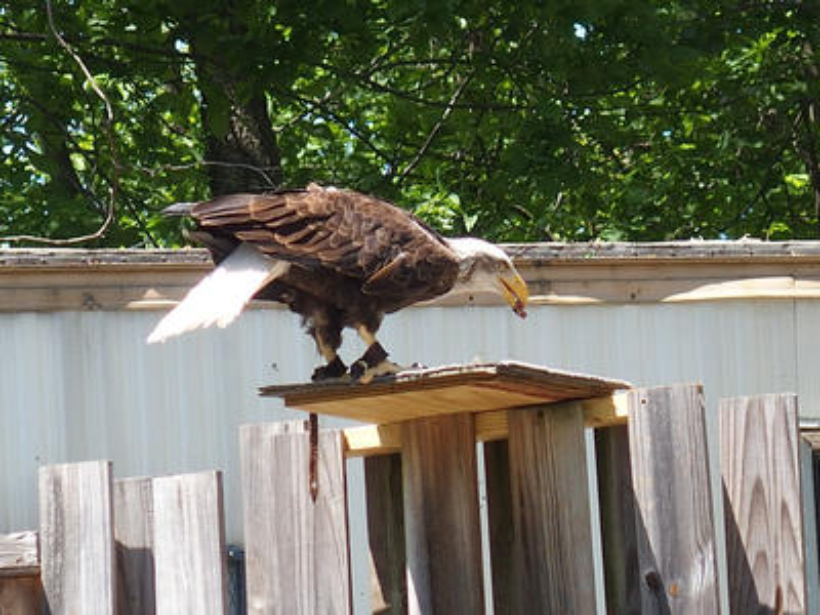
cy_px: 308
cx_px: 410
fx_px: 4311
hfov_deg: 10.9
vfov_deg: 8.2
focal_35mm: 182
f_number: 3.5
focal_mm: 38.6
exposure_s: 1/320
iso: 100
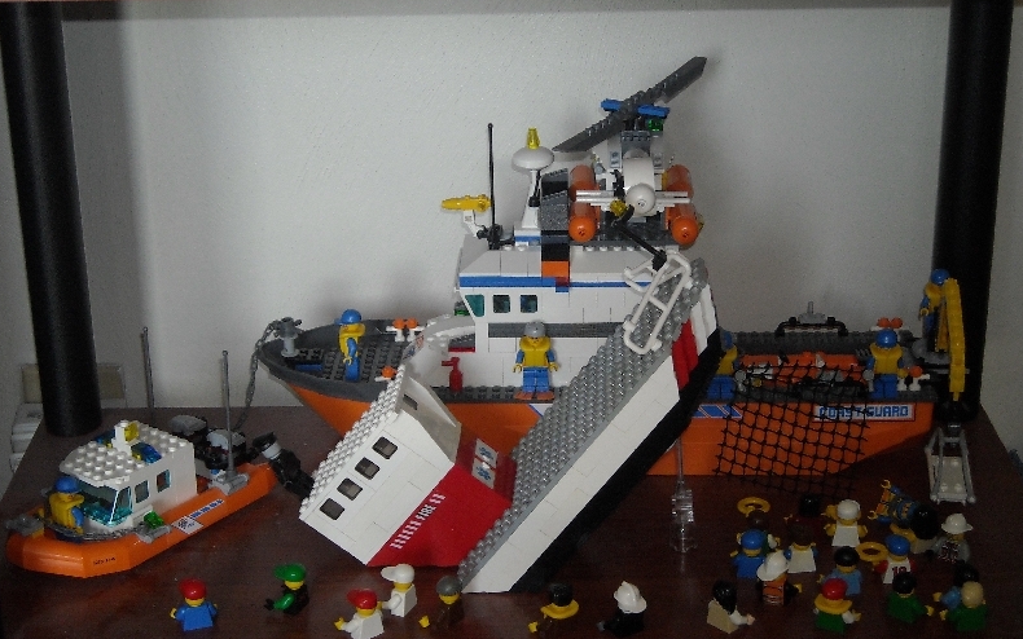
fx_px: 2036
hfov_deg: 28.2
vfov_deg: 17.9
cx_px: 514
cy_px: 281
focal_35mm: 73
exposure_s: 1/125
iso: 200
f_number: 3.7
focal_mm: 11.02
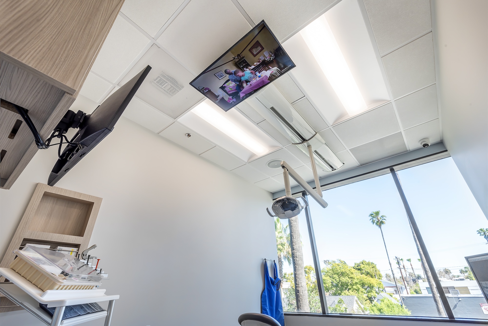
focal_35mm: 16
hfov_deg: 96.7
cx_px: 244
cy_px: 163
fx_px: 217
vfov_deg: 73.8
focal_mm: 16
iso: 320
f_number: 11
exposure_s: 1/25
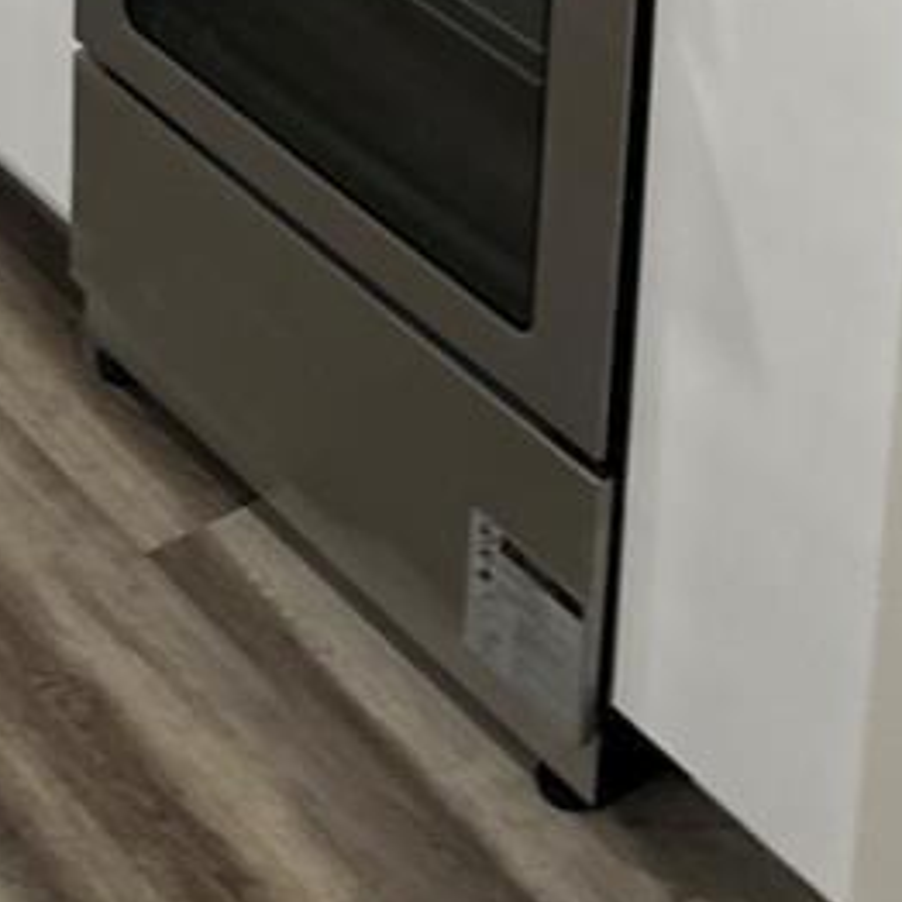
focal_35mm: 97
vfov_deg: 14.7
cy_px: -902
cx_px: -103
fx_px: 2860
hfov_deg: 17.3
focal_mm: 6.86
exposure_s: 1/60
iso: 200
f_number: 1.78
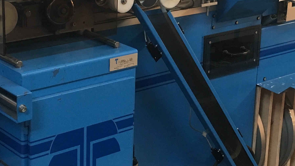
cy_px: 39
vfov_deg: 13.9
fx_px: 681
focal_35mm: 87
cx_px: 182
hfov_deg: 24.4
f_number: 2.2
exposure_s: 1/30
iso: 100
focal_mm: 4.15
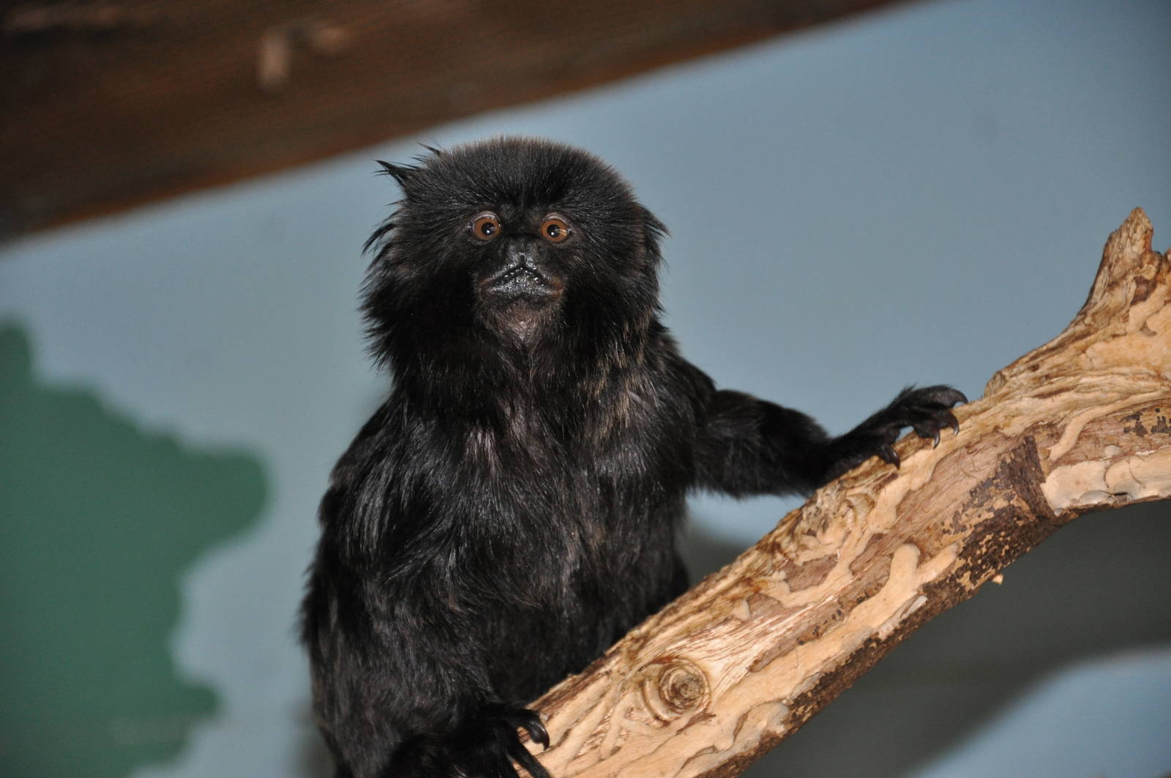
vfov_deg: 8.7
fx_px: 5117
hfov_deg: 13.1
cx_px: 586
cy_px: 389
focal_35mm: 158
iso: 800
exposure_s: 1/60
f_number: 5.6
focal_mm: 105
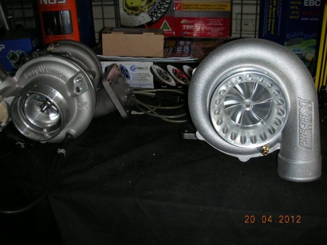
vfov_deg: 40.7
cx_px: 164
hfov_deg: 52.6
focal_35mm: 35
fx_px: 331
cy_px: 122
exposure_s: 1/60.1
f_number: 3
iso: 50
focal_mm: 5.8
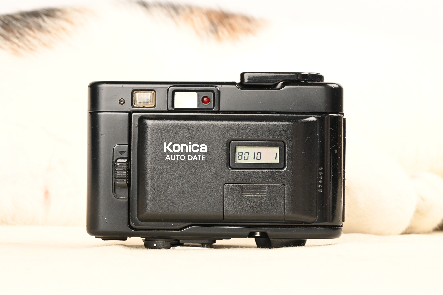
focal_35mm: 120
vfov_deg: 11.4
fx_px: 1476
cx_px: 222
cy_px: 148
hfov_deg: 17.1
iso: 3200
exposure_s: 1/100
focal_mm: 120
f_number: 14
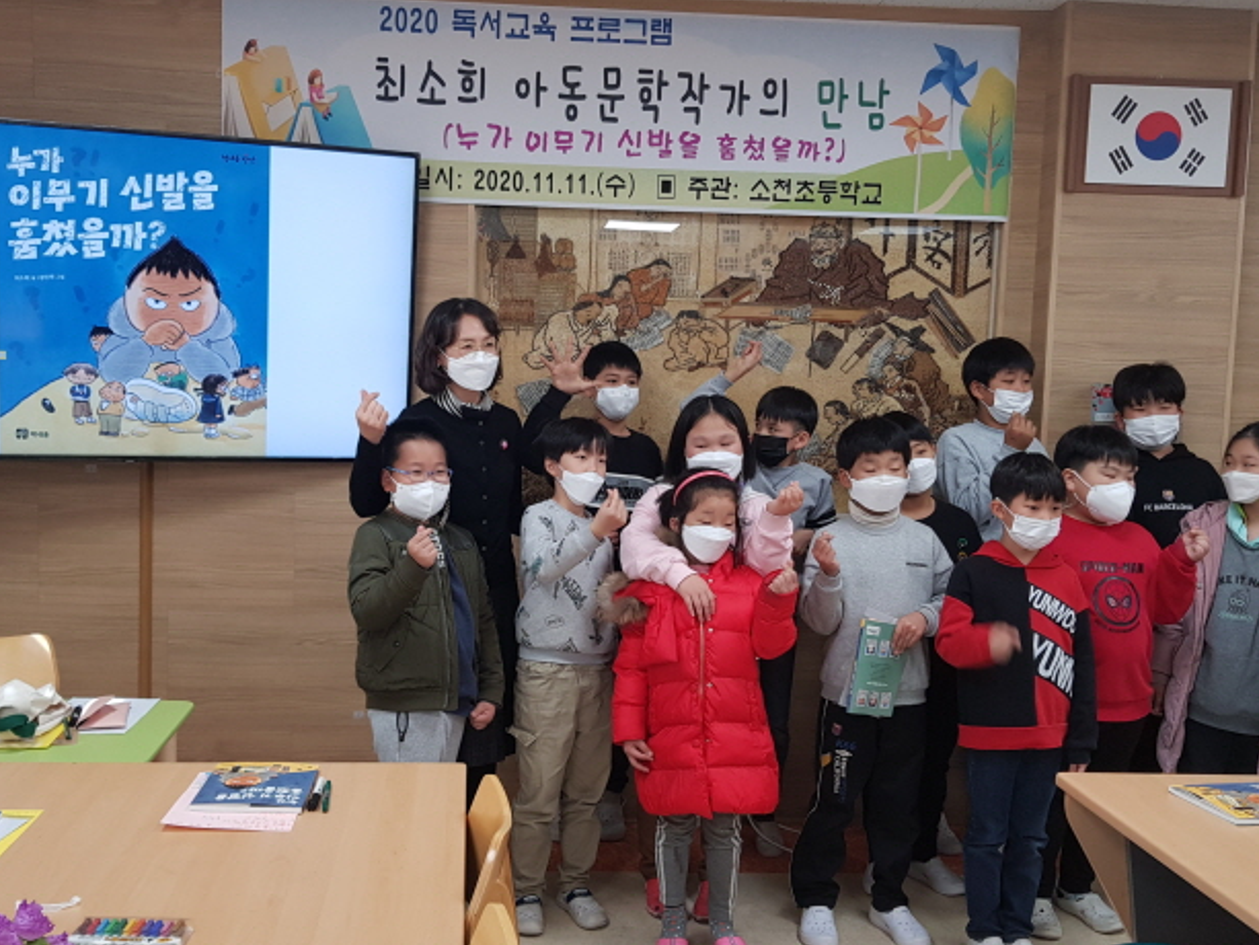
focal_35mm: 35
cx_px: 558
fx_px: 1273
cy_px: 494
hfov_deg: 52.5
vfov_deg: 40.7
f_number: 1.7
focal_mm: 4.3
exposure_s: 1/60
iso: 64
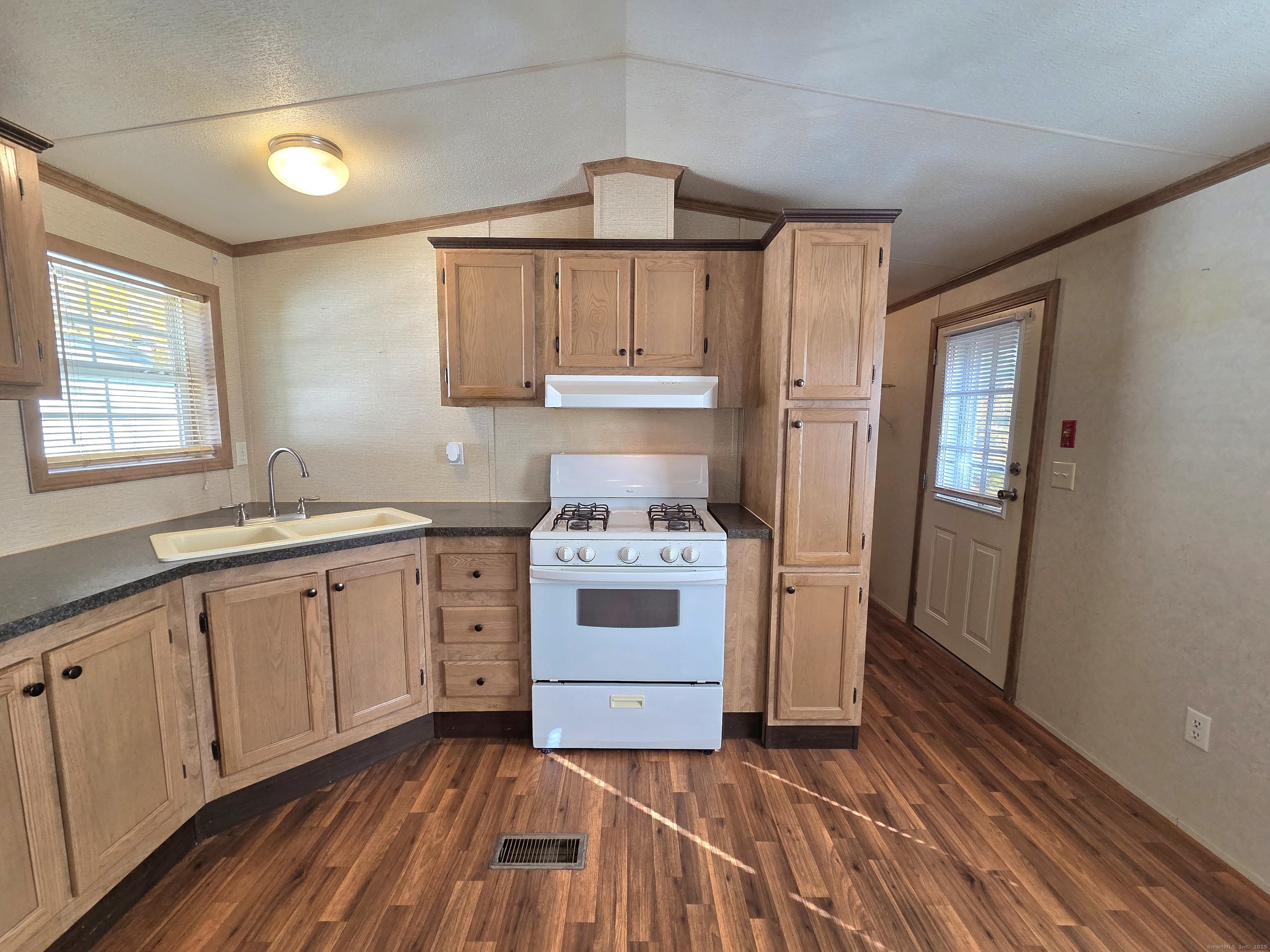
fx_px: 477
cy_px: 476
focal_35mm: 13
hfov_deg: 106.2
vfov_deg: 89.9
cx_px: 635
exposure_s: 1/120
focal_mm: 2.2
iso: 160
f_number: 2.2
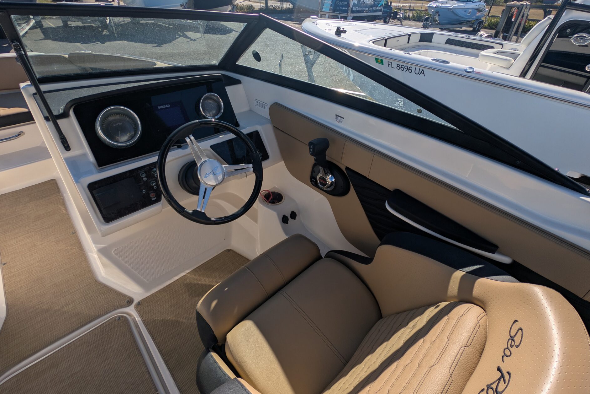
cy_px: 178
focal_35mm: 17
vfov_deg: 70.3
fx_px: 279
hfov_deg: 93.3
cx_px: 297
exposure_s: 1/2433
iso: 37
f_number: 1.95
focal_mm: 2.23
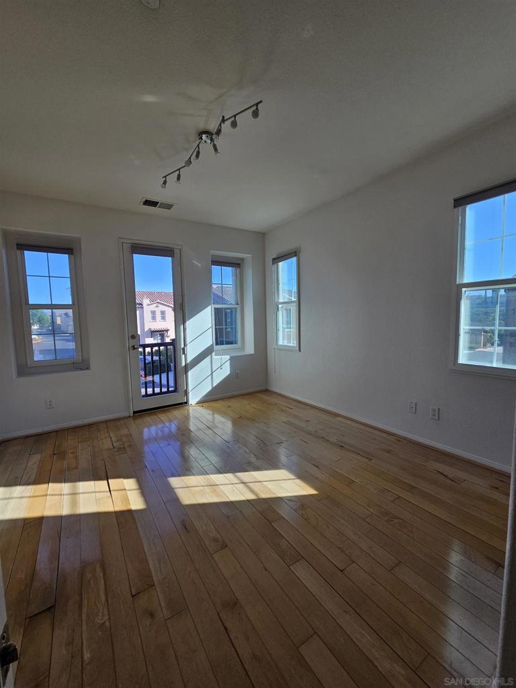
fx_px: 258
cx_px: 258
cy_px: 344
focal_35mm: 13
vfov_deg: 106.2
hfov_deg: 89.9
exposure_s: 1/277
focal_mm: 2.2
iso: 50
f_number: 2.2
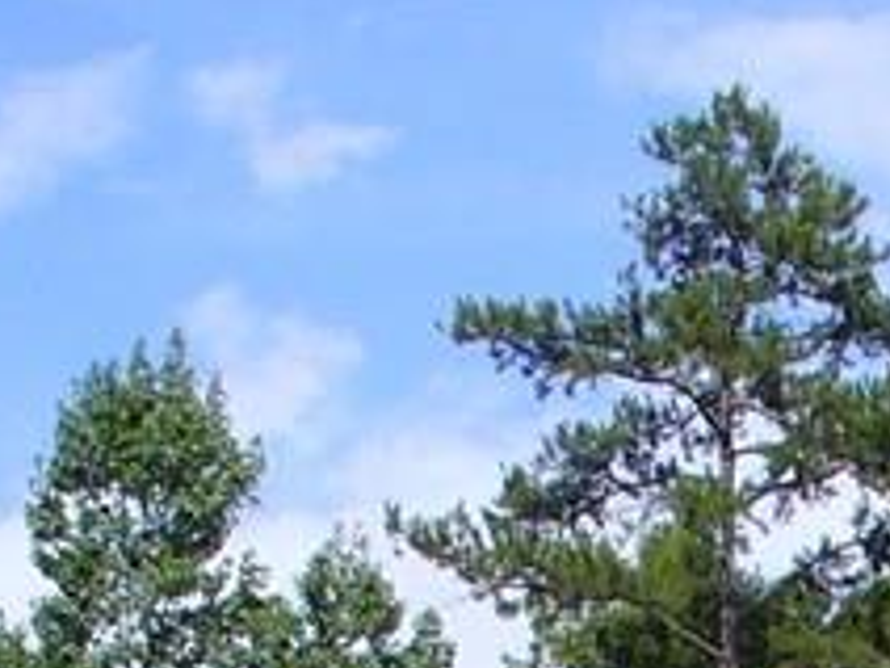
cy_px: 1538
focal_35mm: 179
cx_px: 1301
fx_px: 4602
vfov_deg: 7.8
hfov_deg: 10.7
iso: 80
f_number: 5.6
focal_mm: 6.1
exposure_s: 1/320
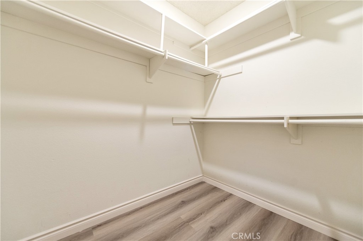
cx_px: 182
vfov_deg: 81.1
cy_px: 120
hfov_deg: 104.3
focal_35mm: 14
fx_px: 141
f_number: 2.8
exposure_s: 1/125
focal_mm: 14
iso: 1600
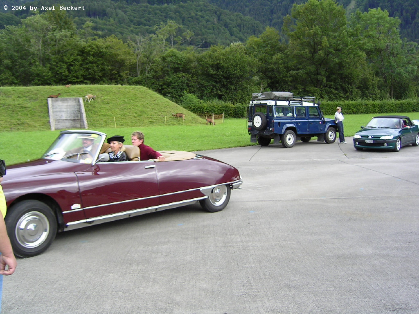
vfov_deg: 39.7
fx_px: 436
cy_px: 157
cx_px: 210
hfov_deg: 51.4
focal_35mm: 36
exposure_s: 1/241
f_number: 2.8
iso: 50
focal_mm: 5.7
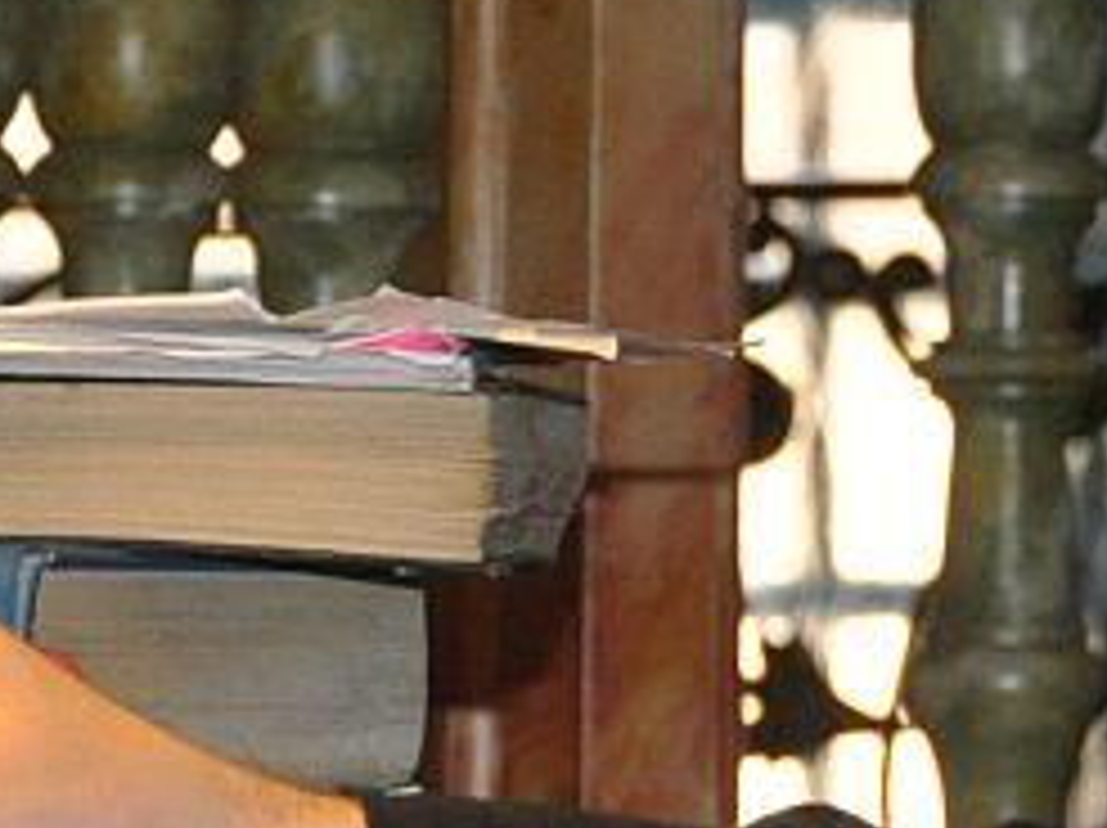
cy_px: 284
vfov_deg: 3.4
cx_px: 927
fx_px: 14153
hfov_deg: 4.5
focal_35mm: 443
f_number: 4.8
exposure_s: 1/60
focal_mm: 42
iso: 800
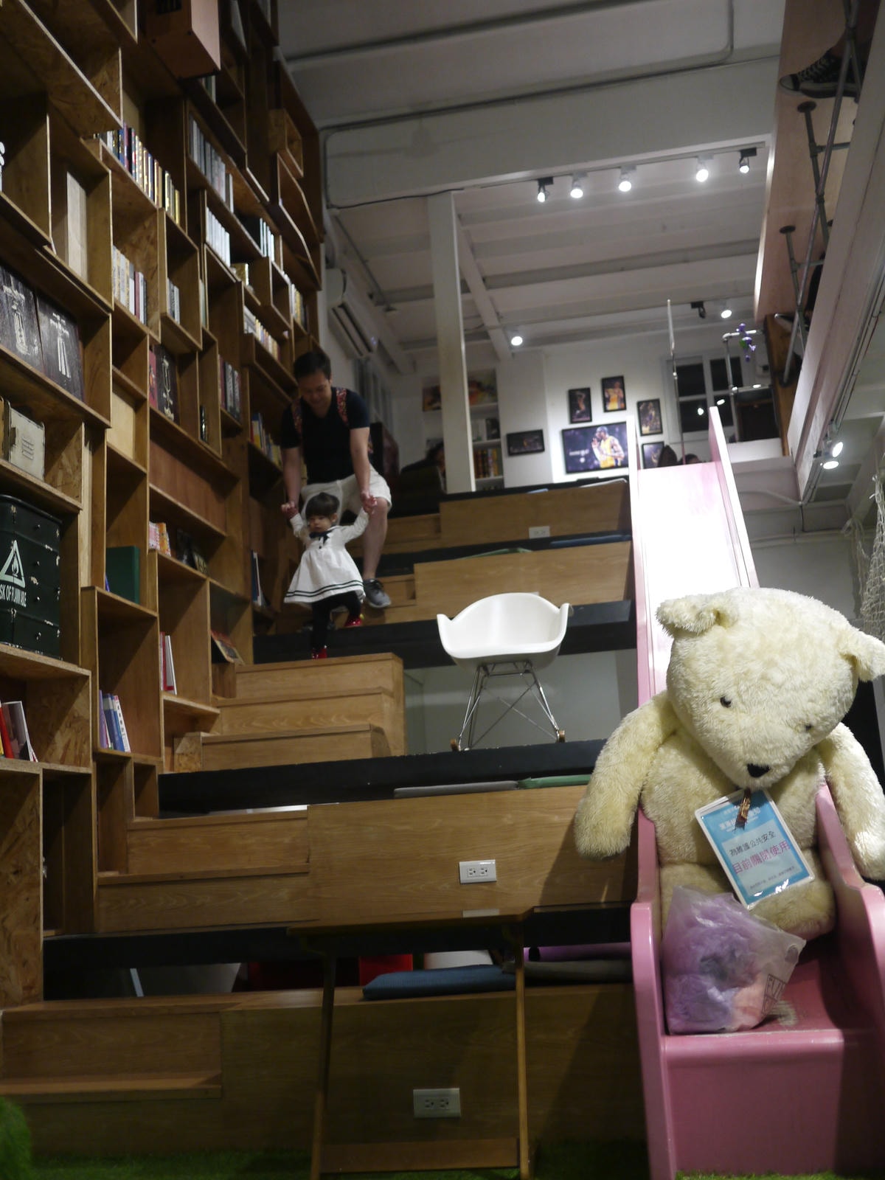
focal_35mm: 40
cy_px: 590
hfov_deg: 36.0
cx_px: 442
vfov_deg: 46.8
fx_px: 1364
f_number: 1.7
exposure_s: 1/60
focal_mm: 20
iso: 400
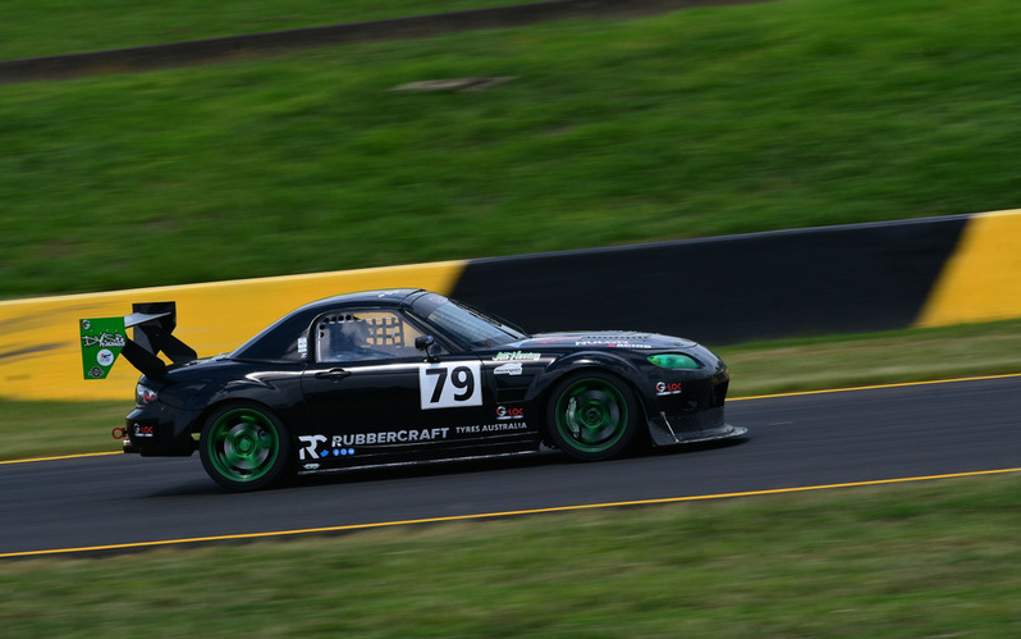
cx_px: 510
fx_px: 10241
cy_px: 323
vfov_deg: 3.6
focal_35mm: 368
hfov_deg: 5.7
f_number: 13
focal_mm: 240
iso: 200
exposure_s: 1/320
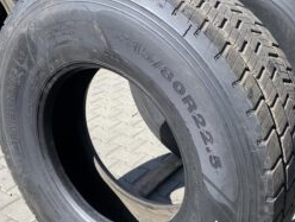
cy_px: 147
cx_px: 128
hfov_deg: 41.9
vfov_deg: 32.0
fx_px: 384
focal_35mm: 45
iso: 32
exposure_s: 1/1072
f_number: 1.8
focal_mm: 4.25
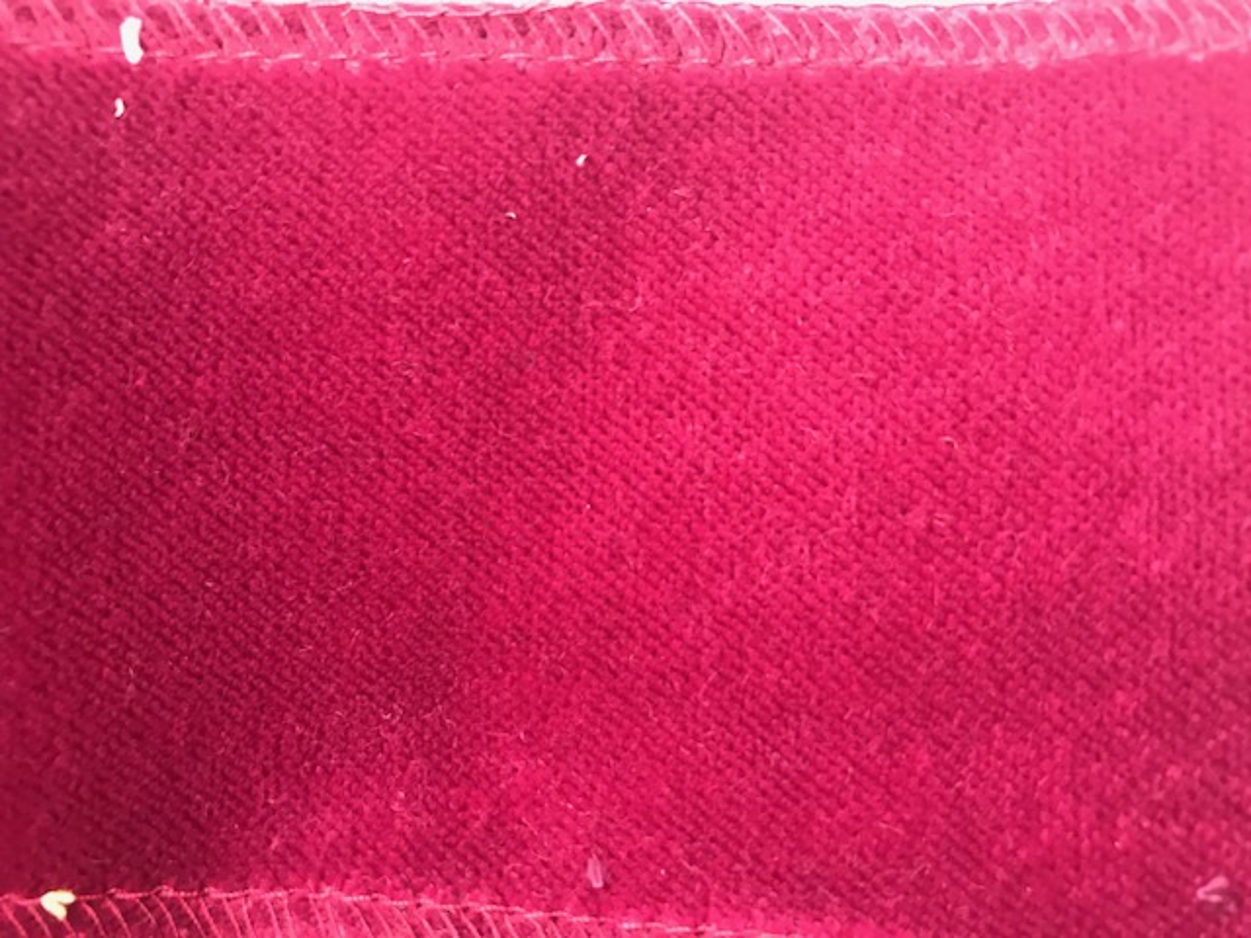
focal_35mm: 28
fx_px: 1012
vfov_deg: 49.7
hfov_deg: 63.4
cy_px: 469
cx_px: 626
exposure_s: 1/17
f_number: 1.8
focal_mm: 3.99
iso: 50
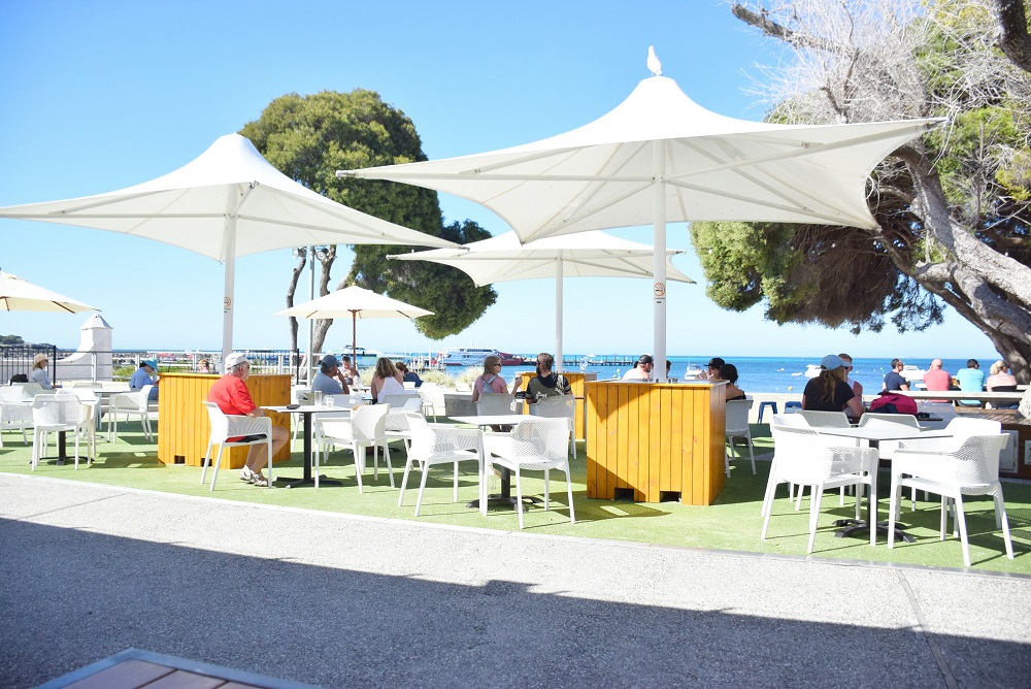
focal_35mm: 27
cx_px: 516
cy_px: 344
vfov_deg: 48.0
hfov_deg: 67.4
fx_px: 774
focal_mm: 18
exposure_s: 1/4000
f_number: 3.5
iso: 800
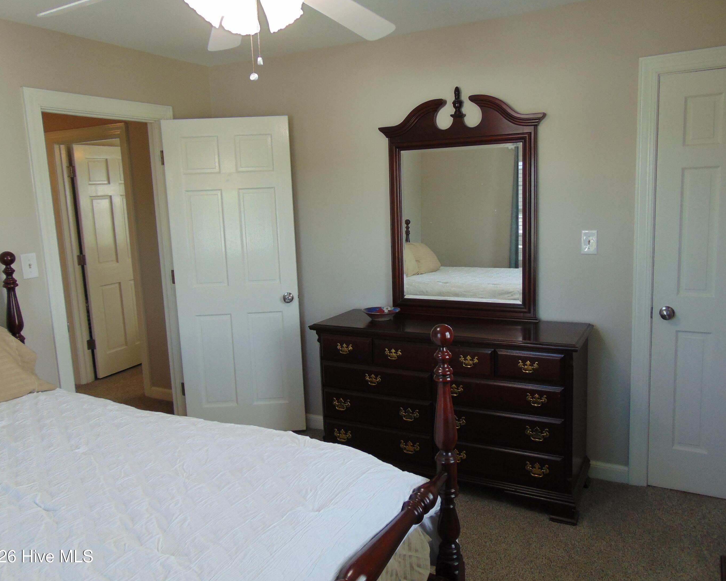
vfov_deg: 53.2
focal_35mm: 27
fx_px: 580
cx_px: 367
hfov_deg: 64.1
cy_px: 283
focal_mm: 4.5
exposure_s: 1/40
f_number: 3
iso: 80
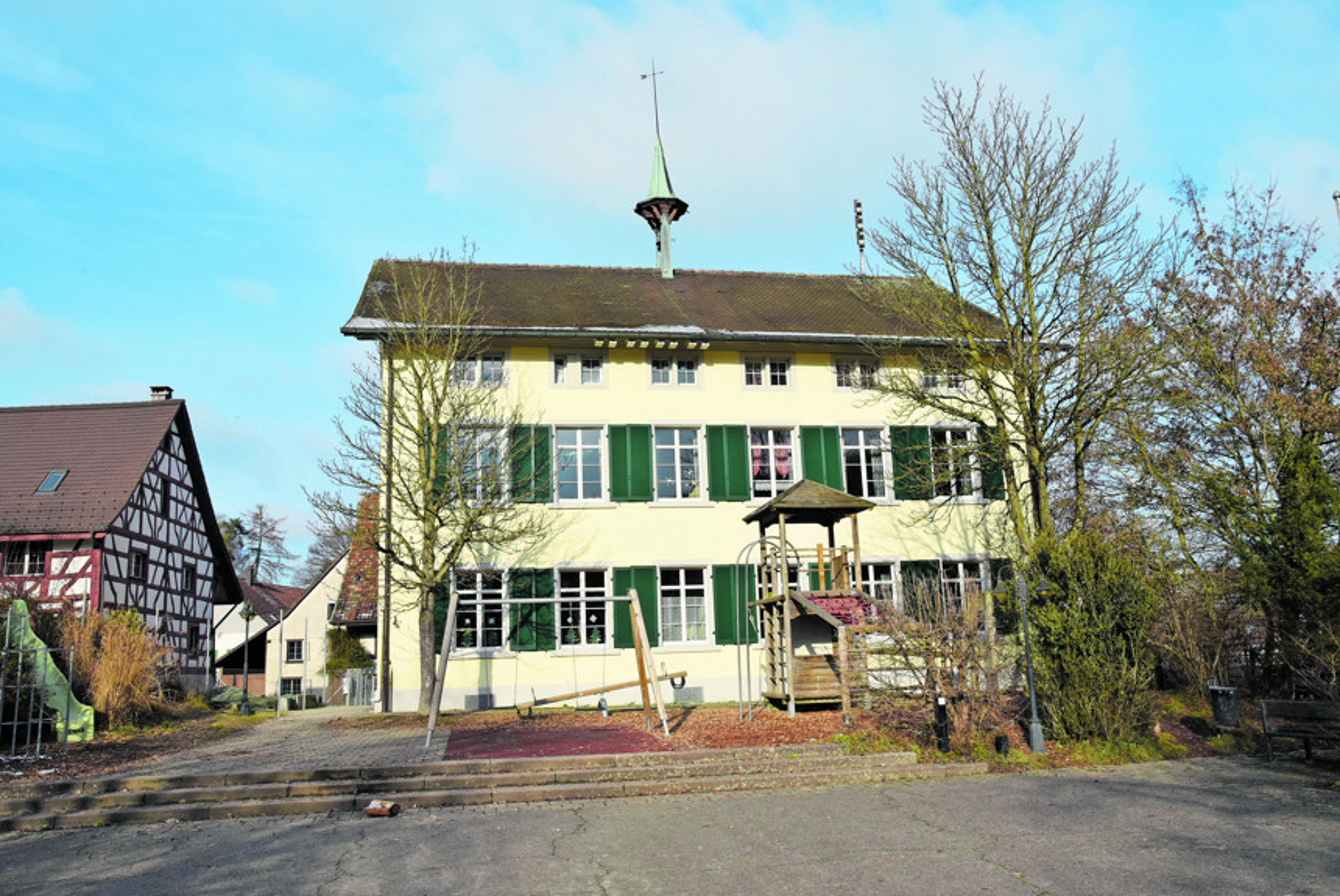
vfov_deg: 43.7
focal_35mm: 30
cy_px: 448
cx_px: 670
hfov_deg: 61.9
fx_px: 1118
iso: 1000
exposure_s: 1/800
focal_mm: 30
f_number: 14
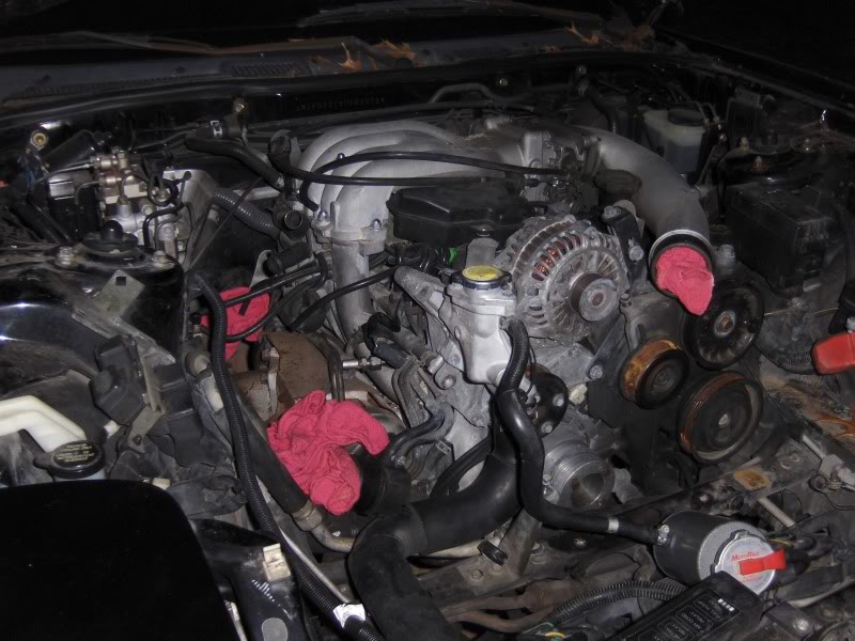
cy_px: 320
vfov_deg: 40.7
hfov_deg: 52.6
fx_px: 864
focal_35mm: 35
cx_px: 428
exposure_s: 1/60
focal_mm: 7.5
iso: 100
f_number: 2.8
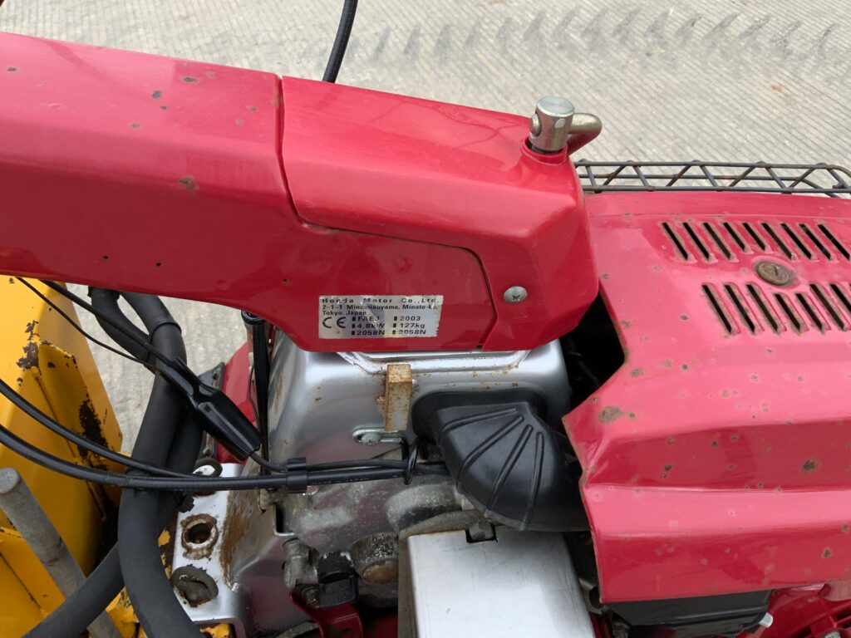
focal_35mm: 29
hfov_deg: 61.7
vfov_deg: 48.2
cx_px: 426
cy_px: 319
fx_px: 713
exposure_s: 1/353
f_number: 1.8
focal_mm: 3
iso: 16
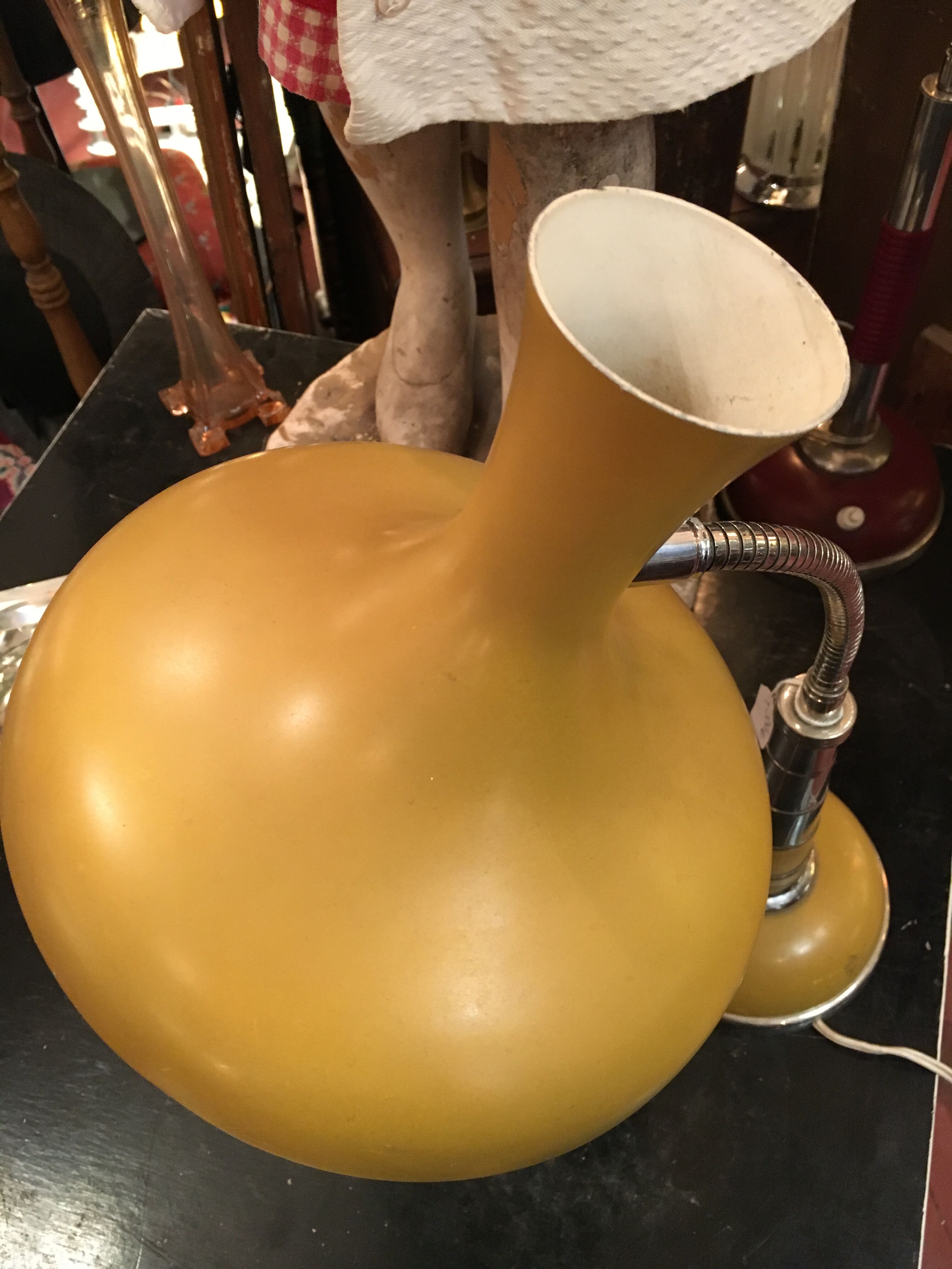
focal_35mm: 29
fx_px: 1063
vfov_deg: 61.7
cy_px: 634
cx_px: 476
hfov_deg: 48.2
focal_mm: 4.15
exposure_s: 1/17
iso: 200
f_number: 2.2
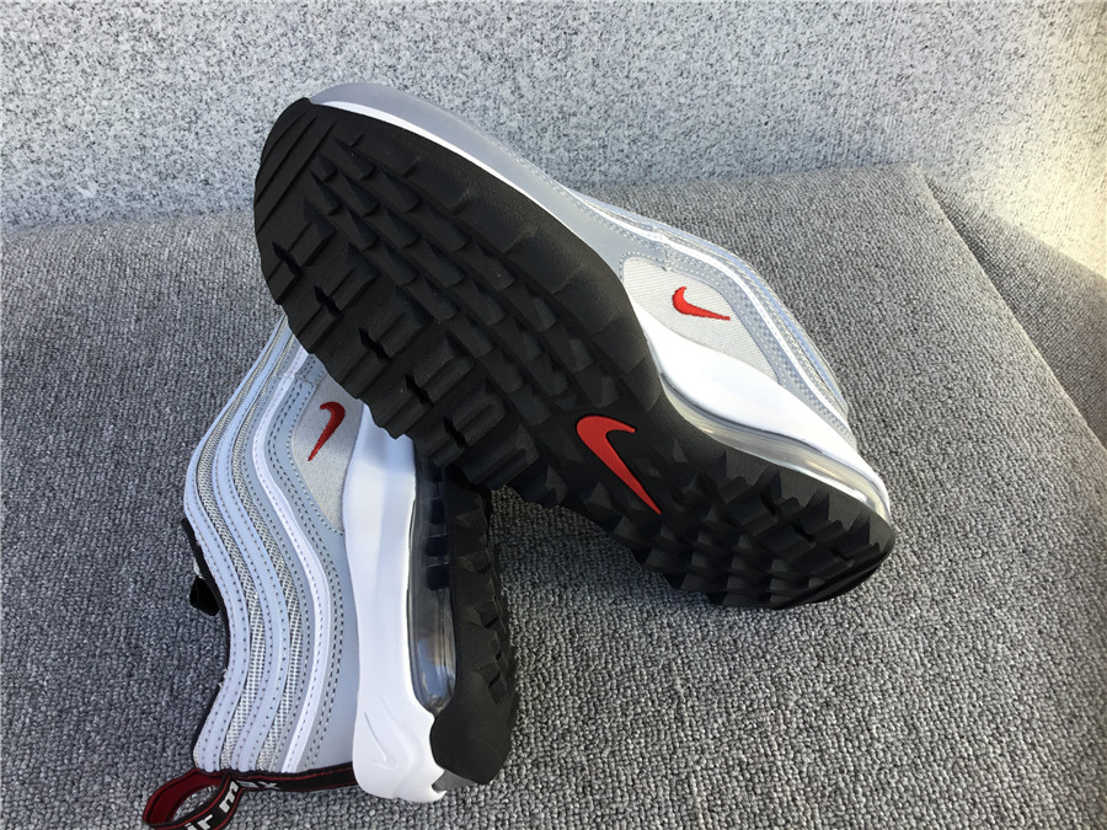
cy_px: 415
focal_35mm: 31
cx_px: 554
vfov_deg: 45.4
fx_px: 991
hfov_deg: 58.4
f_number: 2.4
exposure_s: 1/151
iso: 25
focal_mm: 3.3
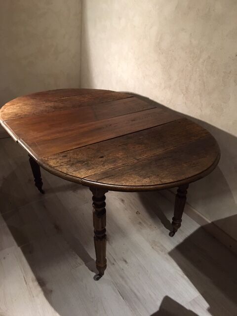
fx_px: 265
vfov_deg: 61.7
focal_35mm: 29
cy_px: 158
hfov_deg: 48.2
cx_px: 118
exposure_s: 1/20
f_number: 2.2
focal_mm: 4.15
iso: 200
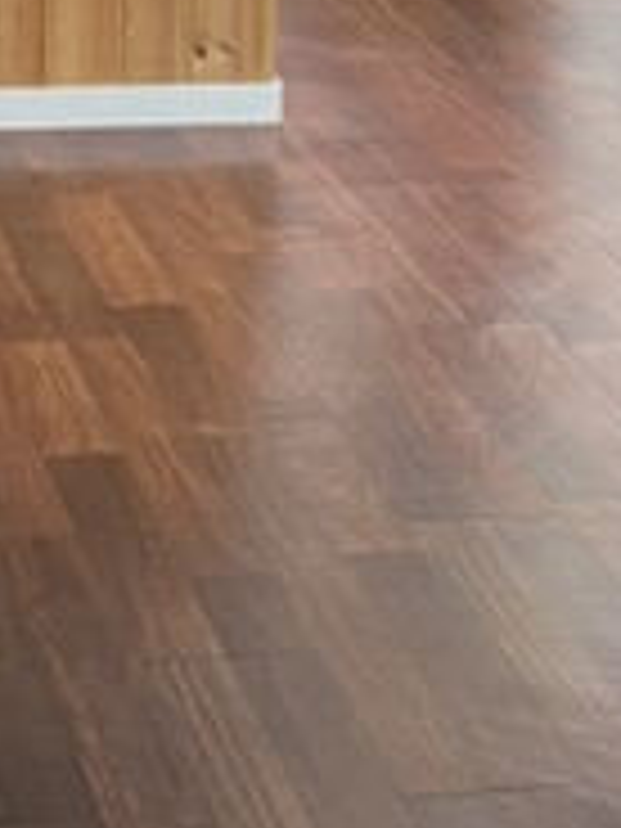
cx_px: 68
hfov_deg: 10.2
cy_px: -288
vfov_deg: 13.1
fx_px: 3468
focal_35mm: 145
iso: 80
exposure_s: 1/60
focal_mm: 4.25
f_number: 1.8
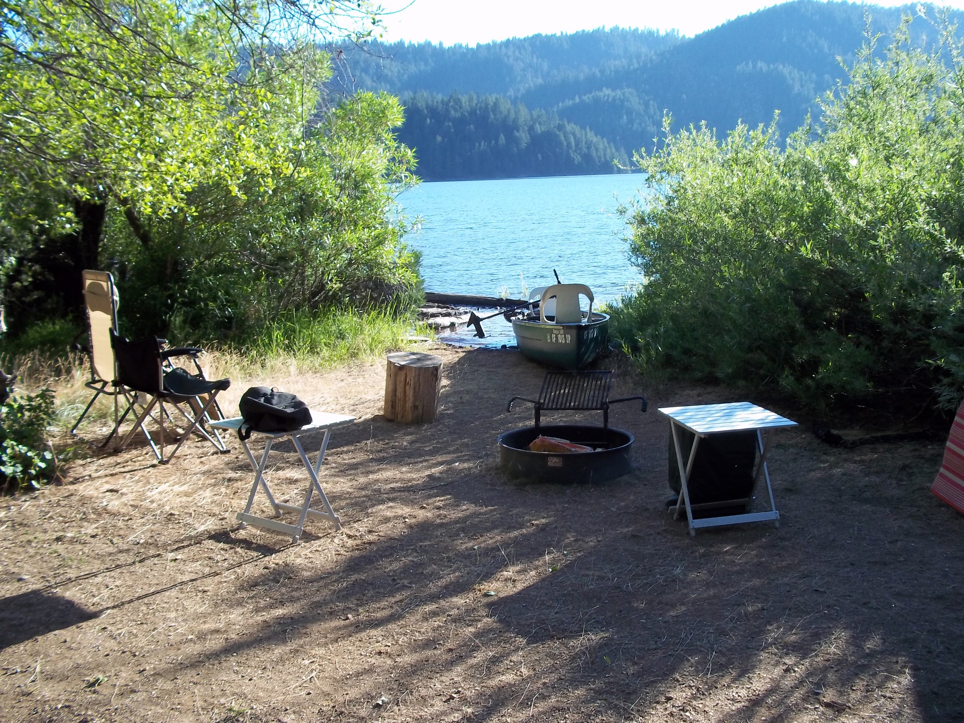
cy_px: 362
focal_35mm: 36
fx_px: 1003
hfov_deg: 51.4
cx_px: 482
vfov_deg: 39.7
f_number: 3.1
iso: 80
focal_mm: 6.5
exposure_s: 1/250
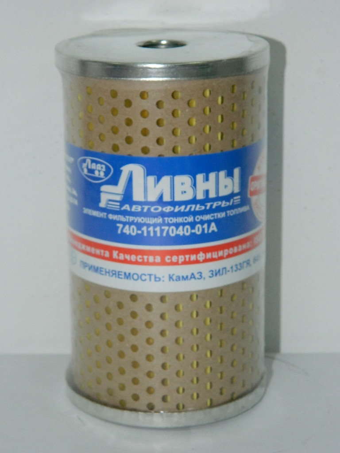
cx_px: 170
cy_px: 226
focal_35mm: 103
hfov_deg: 14.4
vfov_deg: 19.1
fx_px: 1349
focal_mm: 18.6
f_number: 4.5
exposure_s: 1/60
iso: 200
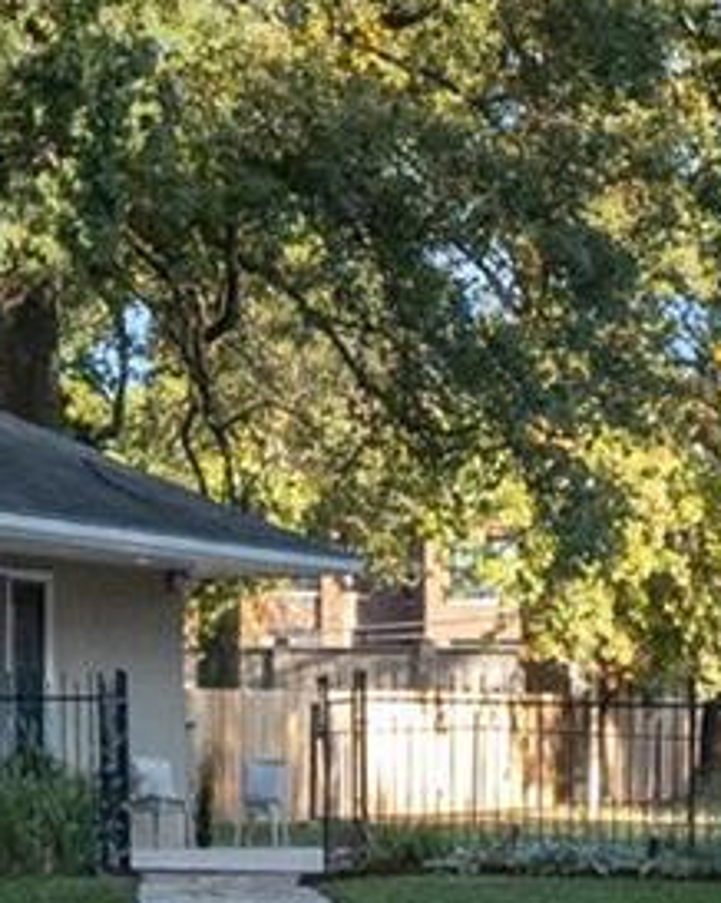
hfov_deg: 7.8
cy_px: 678
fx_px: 5287
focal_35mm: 198
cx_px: 556
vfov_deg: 9.7
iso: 400
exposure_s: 1/100
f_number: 10
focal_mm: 18
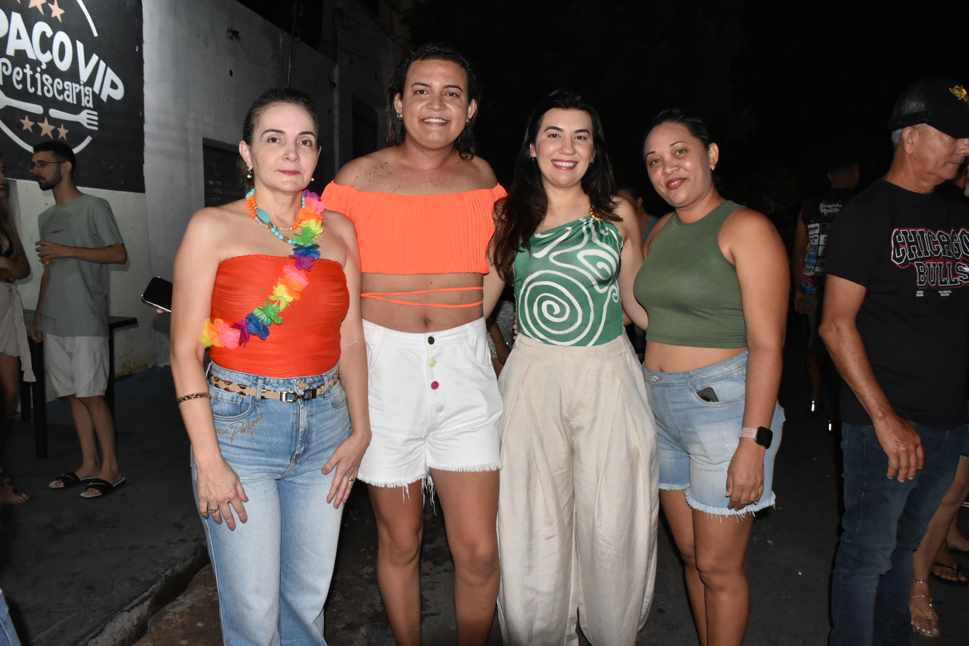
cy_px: 323
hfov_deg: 67.4
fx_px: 727
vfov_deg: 47.9
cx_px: 484
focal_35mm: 27
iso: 3200
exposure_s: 1/100
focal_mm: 18
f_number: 5.6
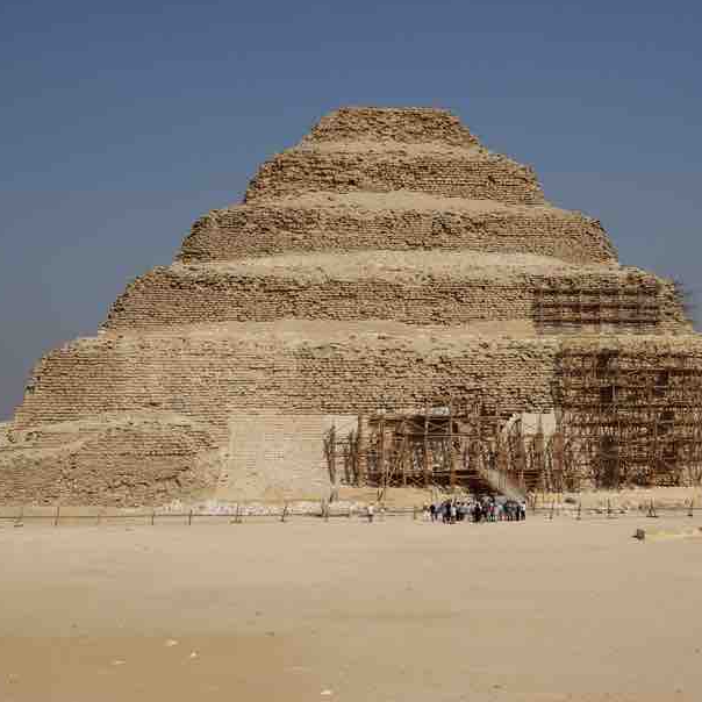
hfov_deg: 27.3
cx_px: 432
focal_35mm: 63
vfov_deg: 27.4
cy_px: 309
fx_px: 1439
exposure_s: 1/250
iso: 100
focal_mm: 29
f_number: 13
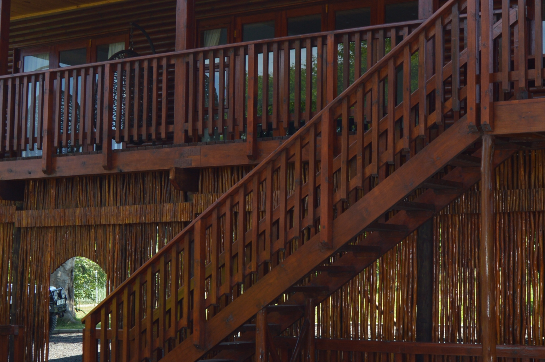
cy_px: 208
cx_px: 387
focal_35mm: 67
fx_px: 1013
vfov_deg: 20.3
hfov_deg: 29.8
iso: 100
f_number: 5
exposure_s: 1/200
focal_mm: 18
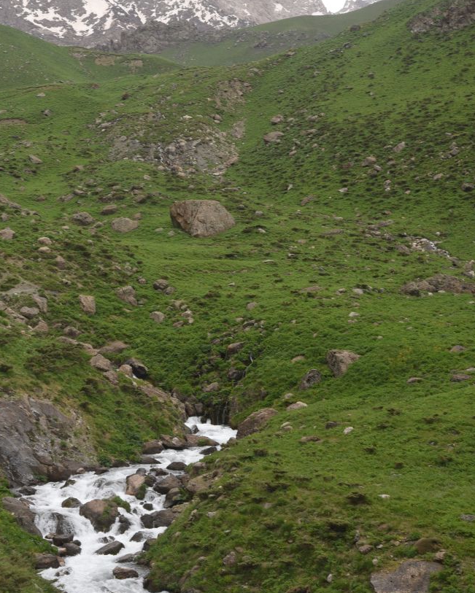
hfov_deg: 20.4
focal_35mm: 75
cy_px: 236
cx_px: 186
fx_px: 1317
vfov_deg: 25.3
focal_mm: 50
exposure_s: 1/125
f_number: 10
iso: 250
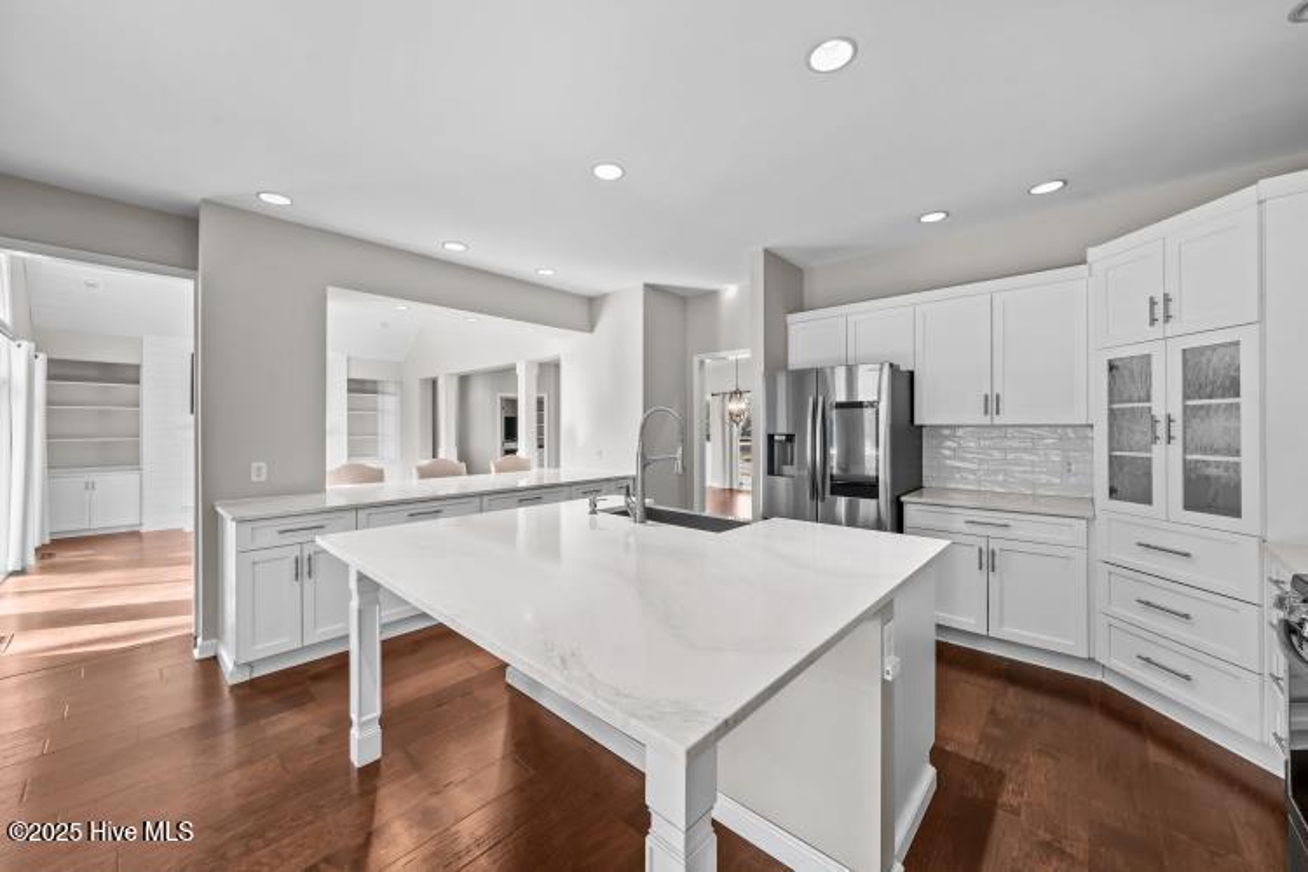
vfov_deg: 85.4
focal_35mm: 13
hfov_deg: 108.3
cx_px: 654
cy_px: 436
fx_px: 472
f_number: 9
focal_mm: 13
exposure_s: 1/3
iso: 320
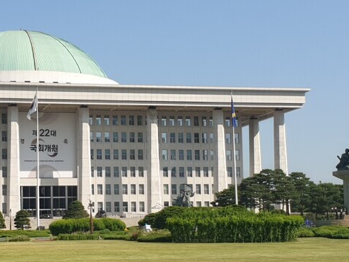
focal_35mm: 53
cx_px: 91
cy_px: 148
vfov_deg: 27.5
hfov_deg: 35.4
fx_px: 534
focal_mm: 4.3
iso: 50
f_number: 2.4
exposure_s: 1/1572
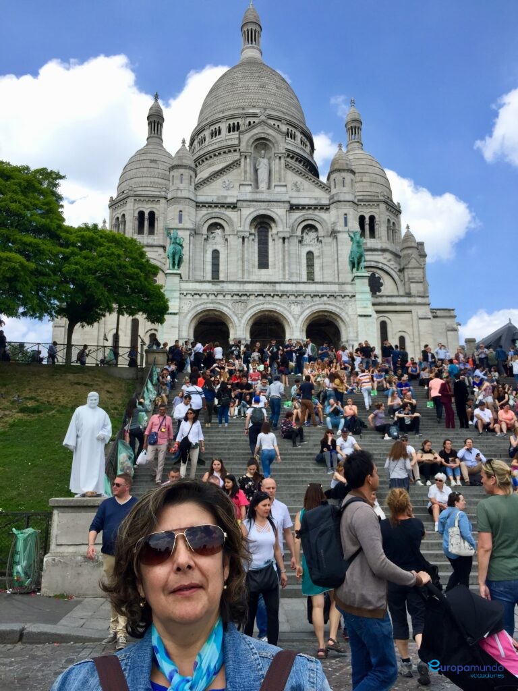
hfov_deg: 48.2
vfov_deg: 61.7
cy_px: 346
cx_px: 259
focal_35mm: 29
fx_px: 579
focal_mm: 4.15
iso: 32
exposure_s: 1/1236
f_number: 2.2
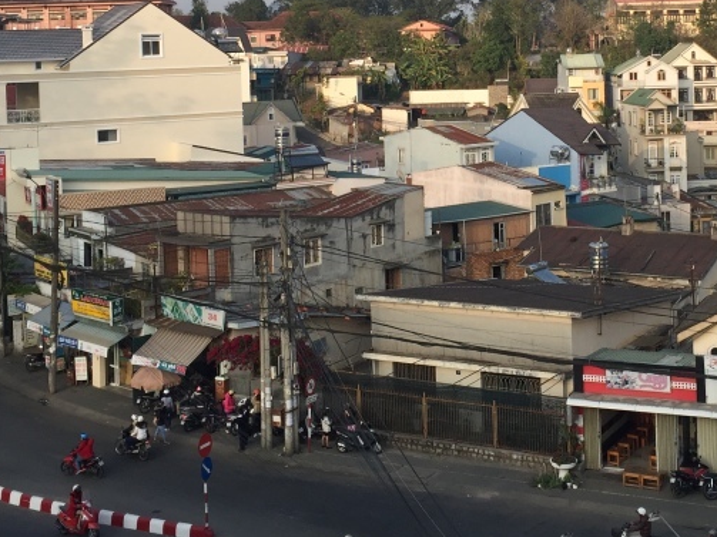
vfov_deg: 24.2
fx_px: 1222
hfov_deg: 32.5
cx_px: 462
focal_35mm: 59
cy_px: 75
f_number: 2.2
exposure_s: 1/860
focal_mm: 4.15
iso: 32
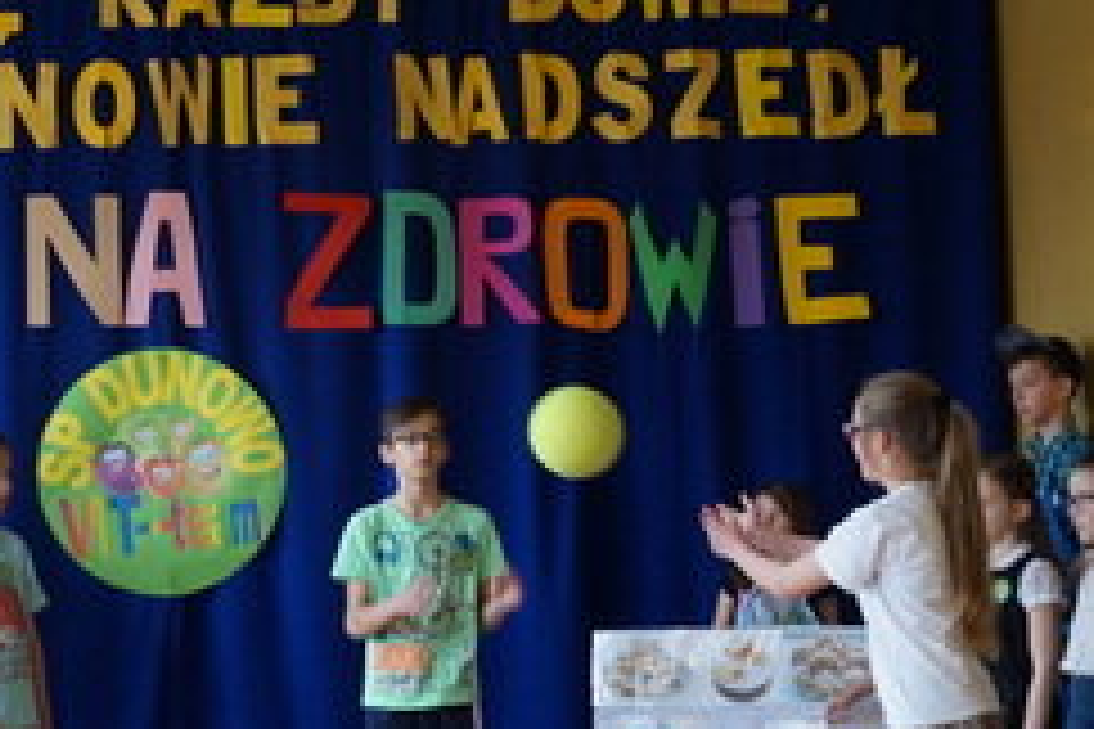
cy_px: 418
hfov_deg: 23.0
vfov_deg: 15.7
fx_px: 2644
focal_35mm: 87
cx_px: 185
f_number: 4
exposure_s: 1/60
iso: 320
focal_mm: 22
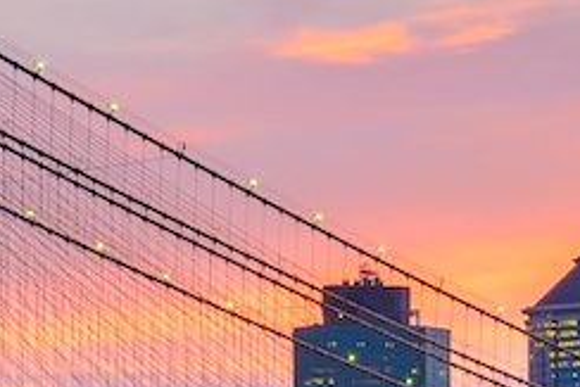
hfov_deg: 8.2
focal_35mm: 249
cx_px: 720
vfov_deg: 5.5
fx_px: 4014
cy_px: 392
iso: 100
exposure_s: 6
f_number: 11
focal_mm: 38
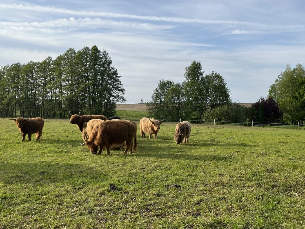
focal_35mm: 36
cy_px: 103
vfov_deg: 39.6
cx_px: 151
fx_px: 317
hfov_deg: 51.3
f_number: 1.6
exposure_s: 1/2755
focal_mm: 5.1
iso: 50
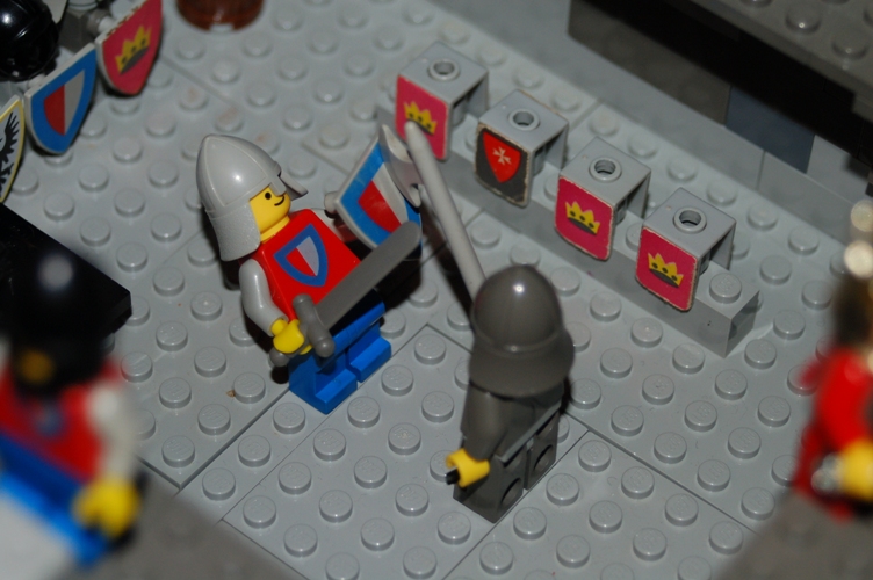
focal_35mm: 120
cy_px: 290
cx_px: 436
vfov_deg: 11.4
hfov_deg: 17.1
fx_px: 2907
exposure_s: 1/60
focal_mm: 80
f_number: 5.6
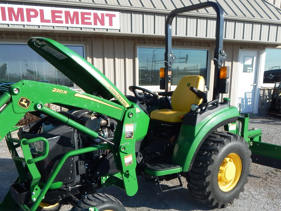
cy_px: 149
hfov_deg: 52.6
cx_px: 146
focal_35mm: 35
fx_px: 284
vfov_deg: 39.9
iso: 125
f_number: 3
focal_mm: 4
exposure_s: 1/1500
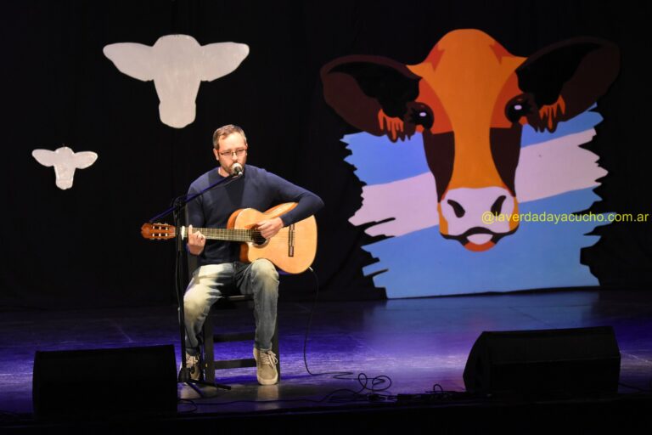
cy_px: 218
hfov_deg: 9.1
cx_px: 326
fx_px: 4075
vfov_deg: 6.1
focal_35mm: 225
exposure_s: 1/400
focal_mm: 150
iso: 2500
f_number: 5.6
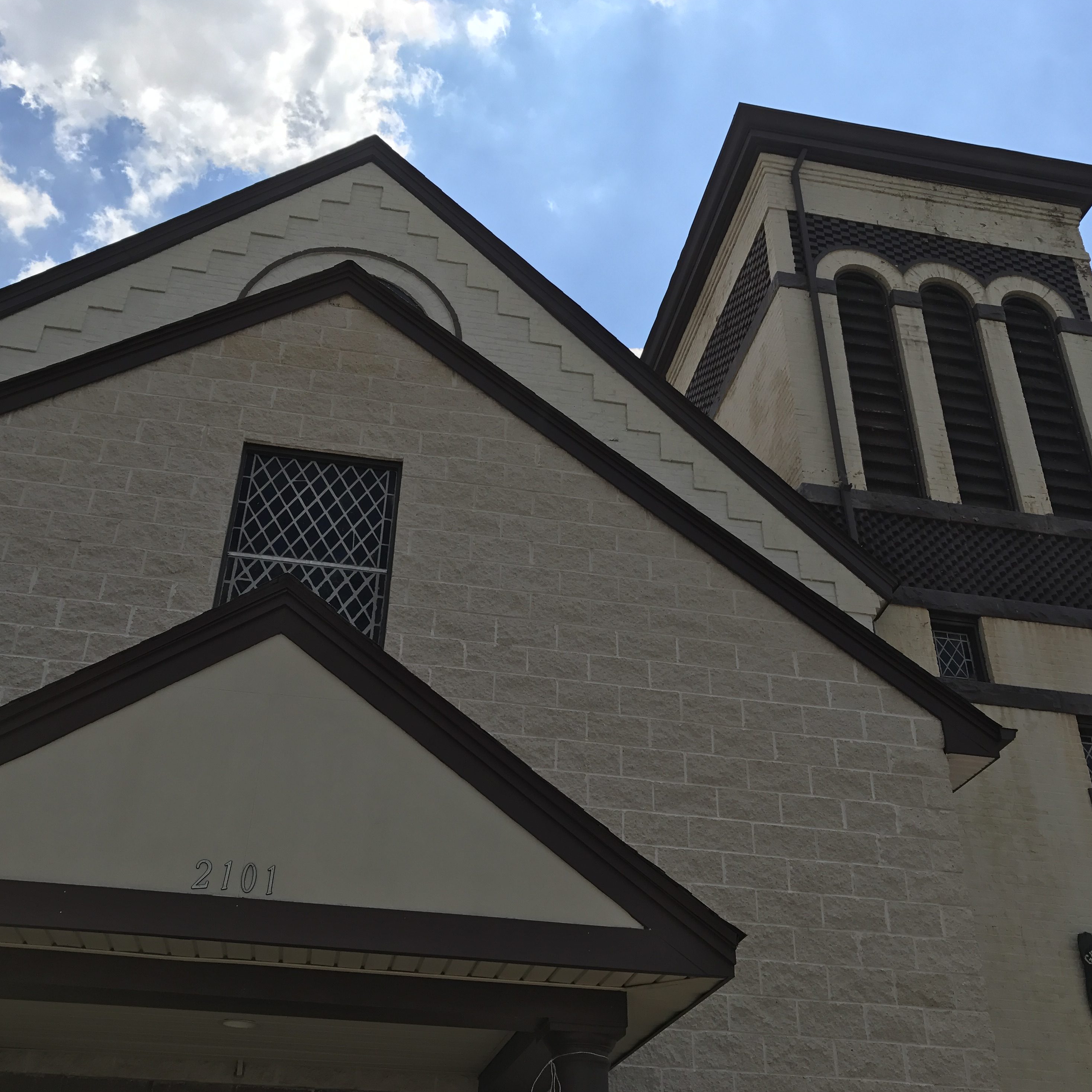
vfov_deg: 48.5
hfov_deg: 48.4
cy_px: 546
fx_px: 1213
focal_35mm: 34
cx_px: 530
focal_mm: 3.99
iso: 20
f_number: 1.8
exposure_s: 1/2591
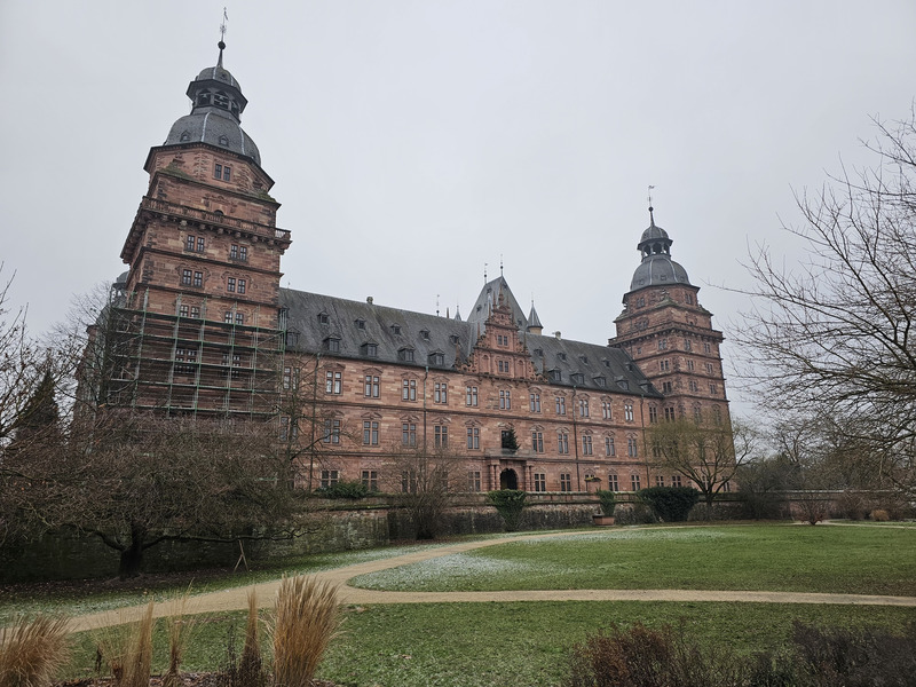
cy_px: 344
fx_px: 609
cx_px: 458
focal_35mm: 23
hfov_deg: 73.9
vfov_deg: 58.9
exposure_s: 1/120
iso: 25
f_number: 1.7
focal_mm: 6.3
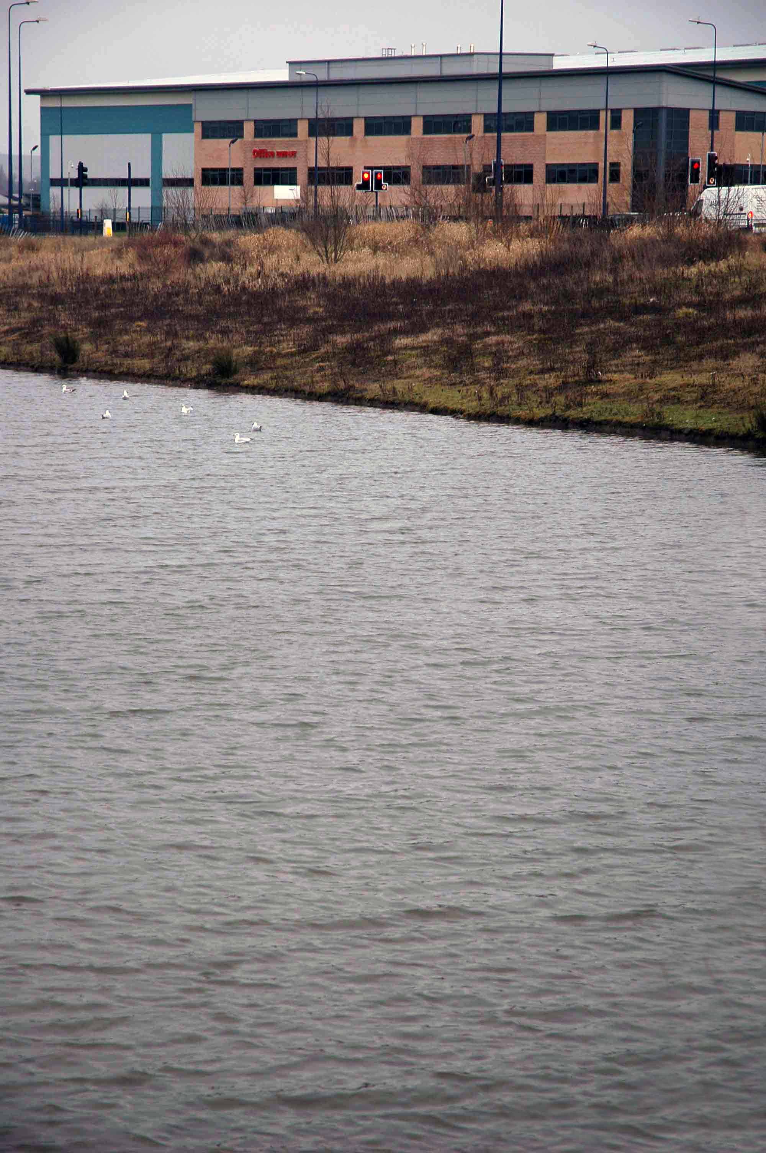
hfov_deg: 13.0
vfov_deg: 19.5
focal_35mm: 105
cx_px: 383
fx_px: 3357
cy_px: 576
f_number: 4.5
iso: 200
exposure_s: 1/80
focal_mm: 70
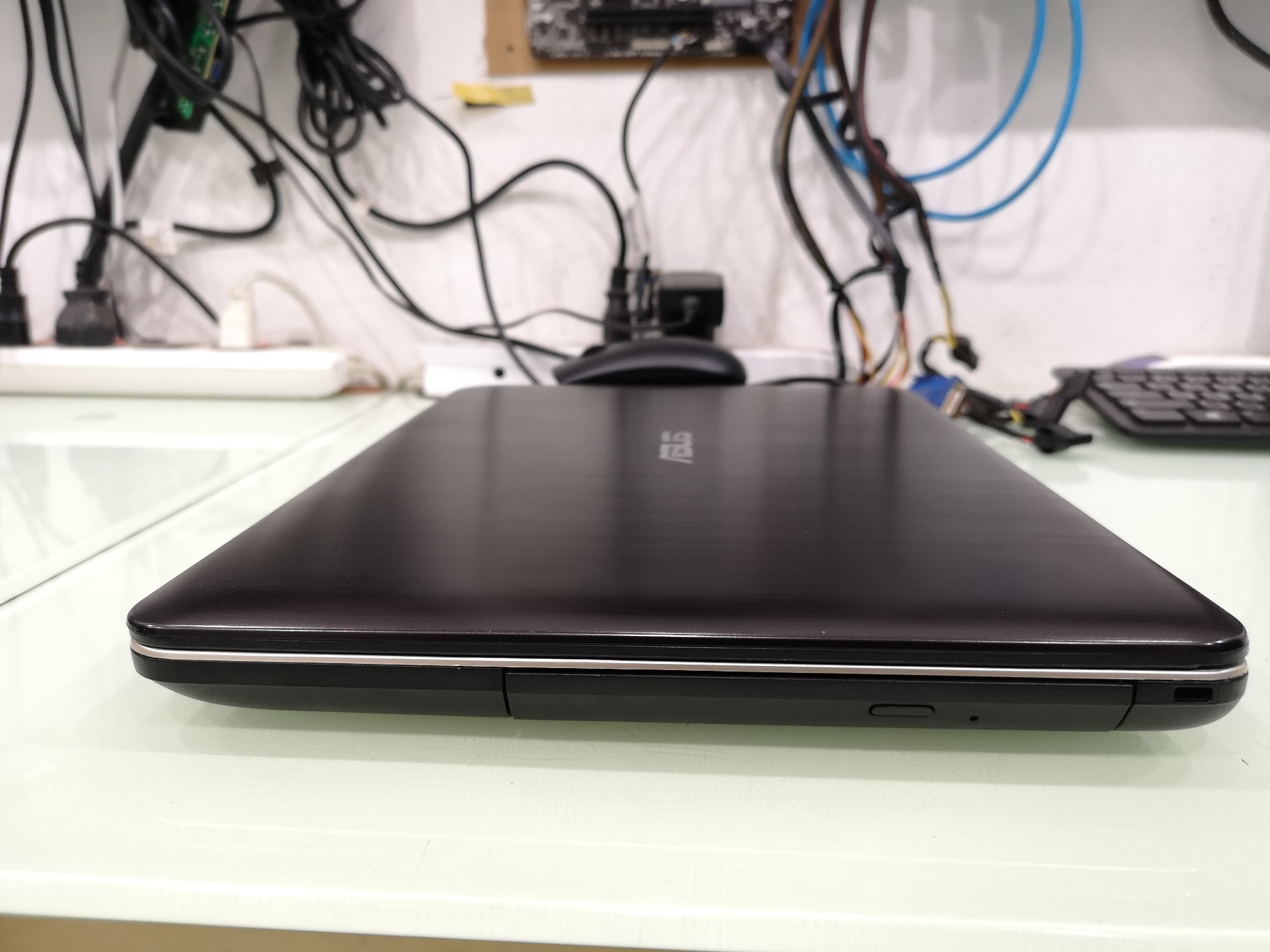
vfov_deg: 51.4
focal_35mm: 27
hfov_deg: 65.3
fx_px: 991
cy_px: 476
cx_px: 635
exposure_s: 1/33.3
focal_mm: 3.95
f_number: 1.8
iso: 250
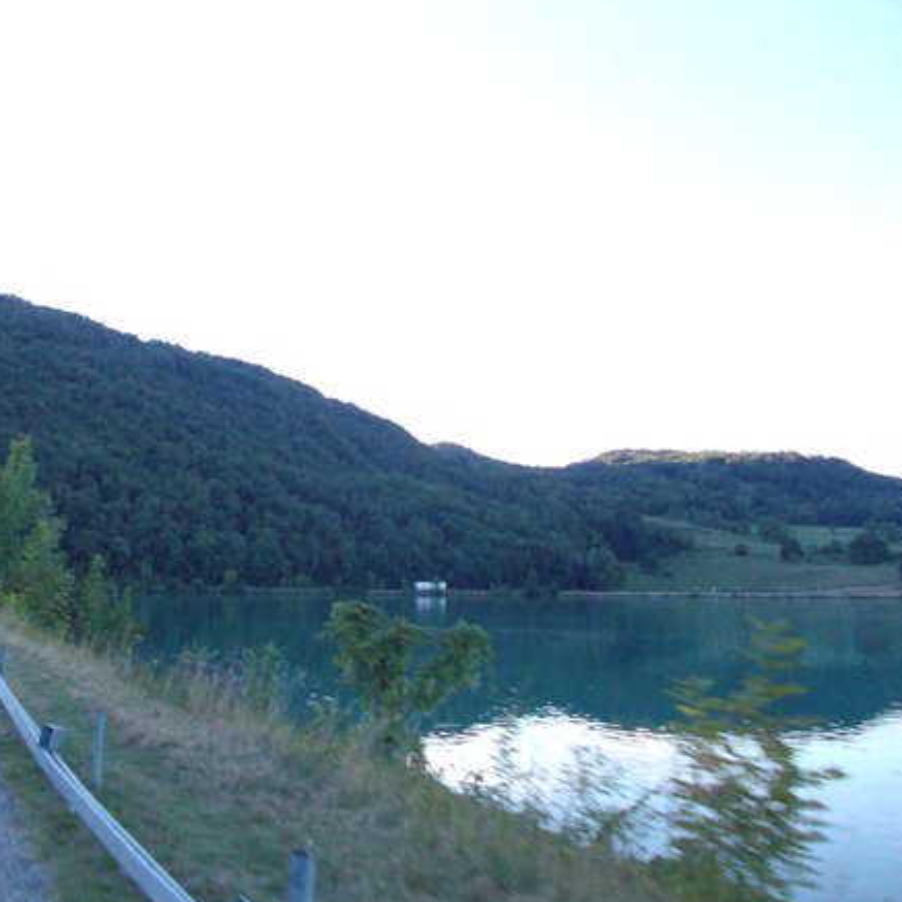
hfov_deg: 47.8
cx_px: 314
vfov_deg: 48.5
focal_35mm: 34
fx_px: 1002
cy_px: 450
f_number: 5.4
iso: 80
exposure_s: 1/125
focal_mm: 4
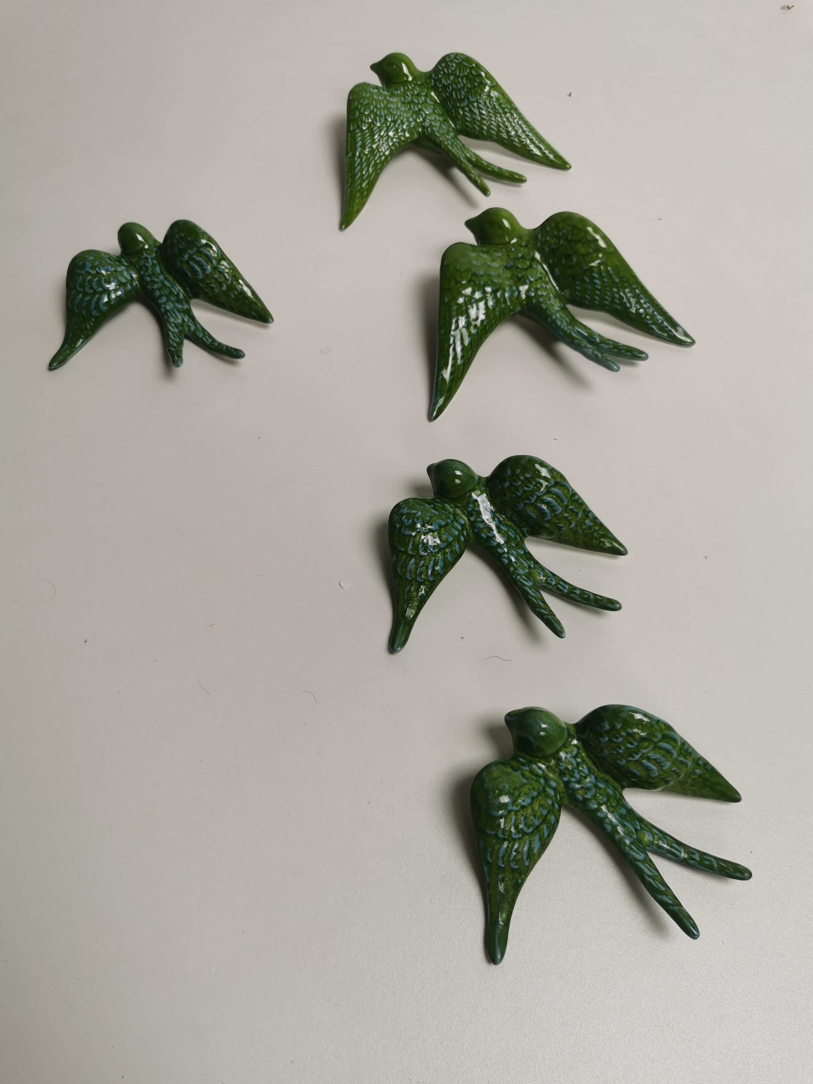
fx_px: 846
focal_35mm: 27
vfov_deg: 65.3
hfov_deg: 51.4
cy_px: 542
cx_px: 406
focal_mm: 5.56
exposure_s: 1/100
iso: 50
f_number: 1.6
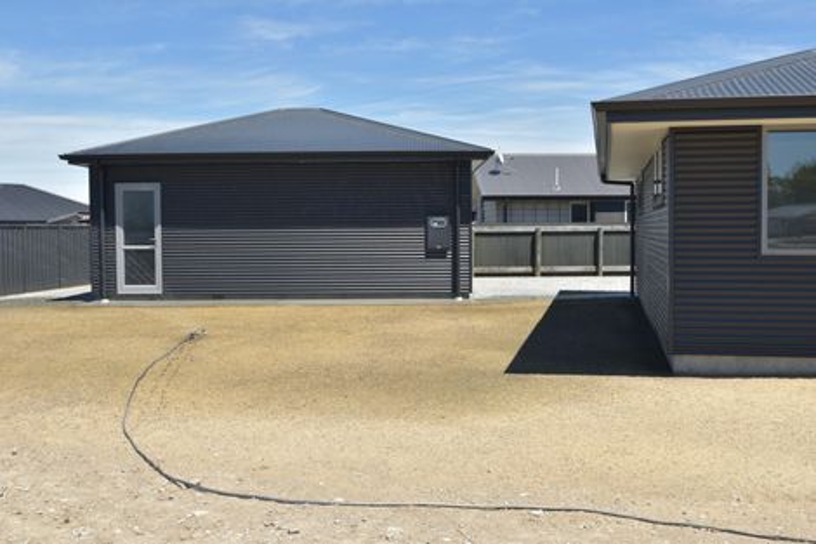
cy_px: 272
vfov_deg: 36.8
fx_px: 816
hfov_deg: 53.1
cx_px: 408
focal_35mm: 36
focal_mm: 24
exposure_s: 1/200
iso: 100
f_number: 9
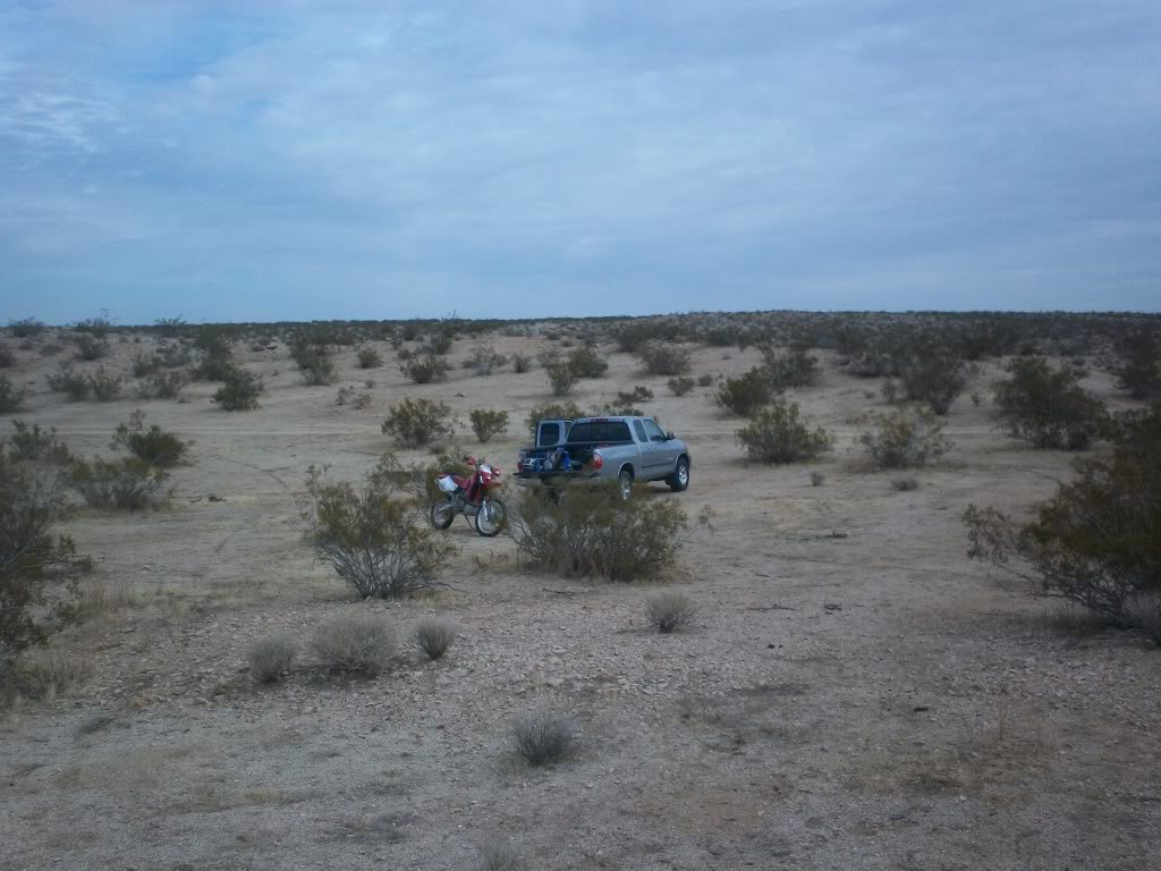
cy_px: 436
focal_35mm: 38
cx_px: 580
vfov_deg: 37.7
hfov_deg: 49.0
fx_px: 1274
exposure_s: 1/800
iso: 80
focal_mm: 6.3
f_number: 4.5
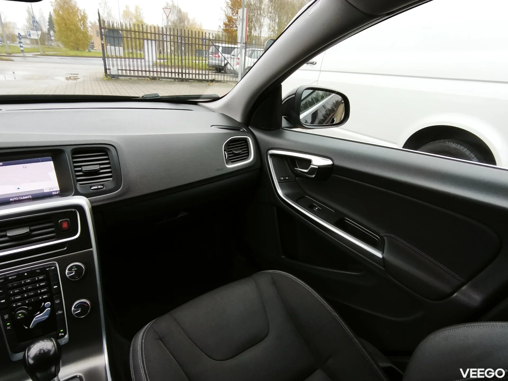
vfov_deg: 63.4
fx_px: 308
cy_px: 190
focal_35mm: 21
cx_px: 254
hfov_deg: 79.0
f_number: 2.2
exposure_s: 1/50
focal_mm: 1.91
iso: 64
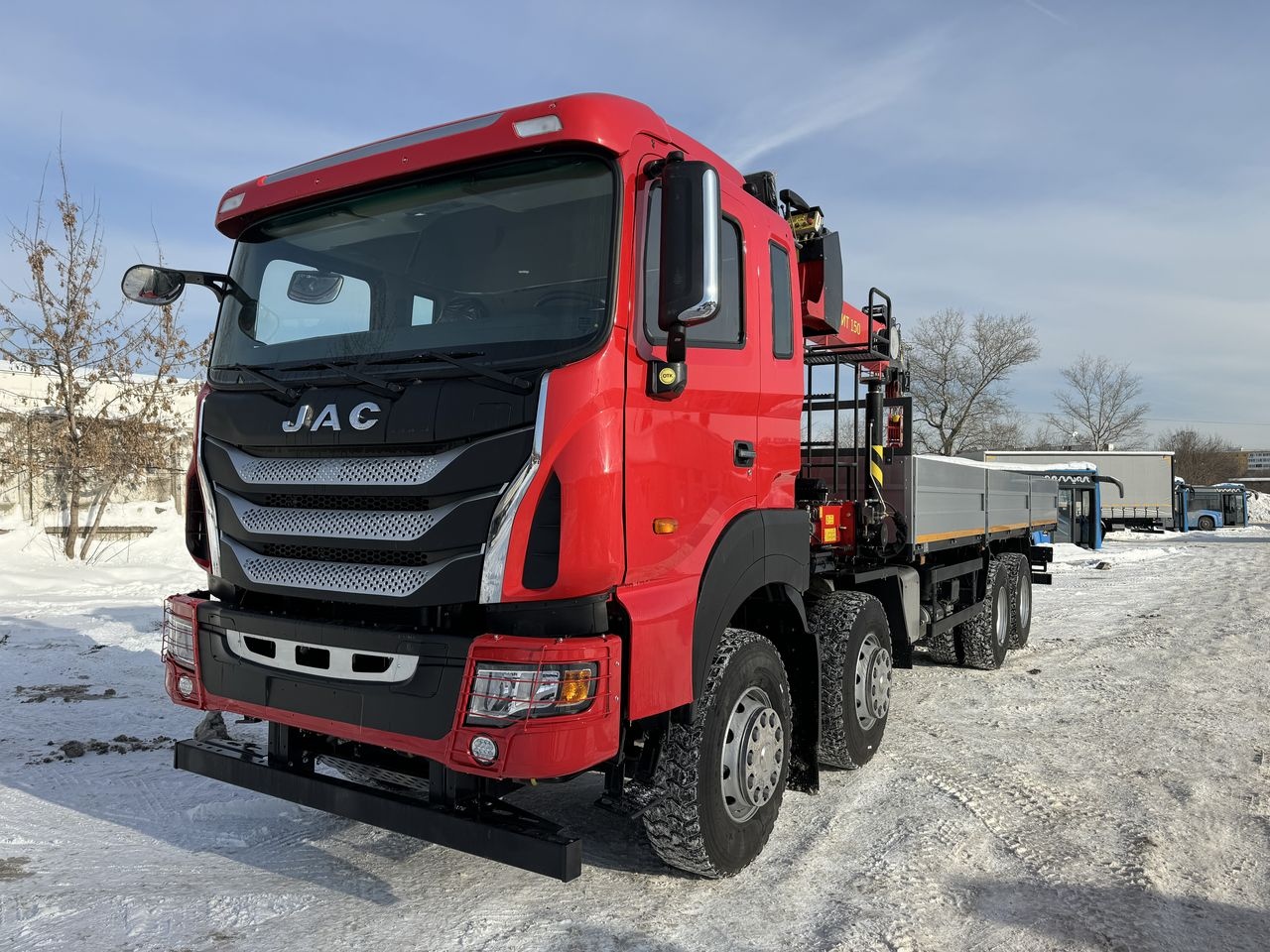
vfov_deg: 56.8
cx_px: 635
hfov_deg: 71.6
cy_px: 476
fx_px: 881
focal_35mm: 24
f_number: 1.78
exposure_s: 1/4950
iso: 80
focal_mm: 6.86
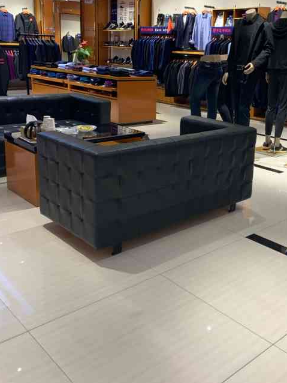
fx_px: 420
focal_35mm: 38
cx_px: 179
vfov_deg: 48.7
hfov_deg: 37.5
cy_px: 153
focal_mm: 4.25
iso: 64
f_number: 1.8
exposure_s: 1/100
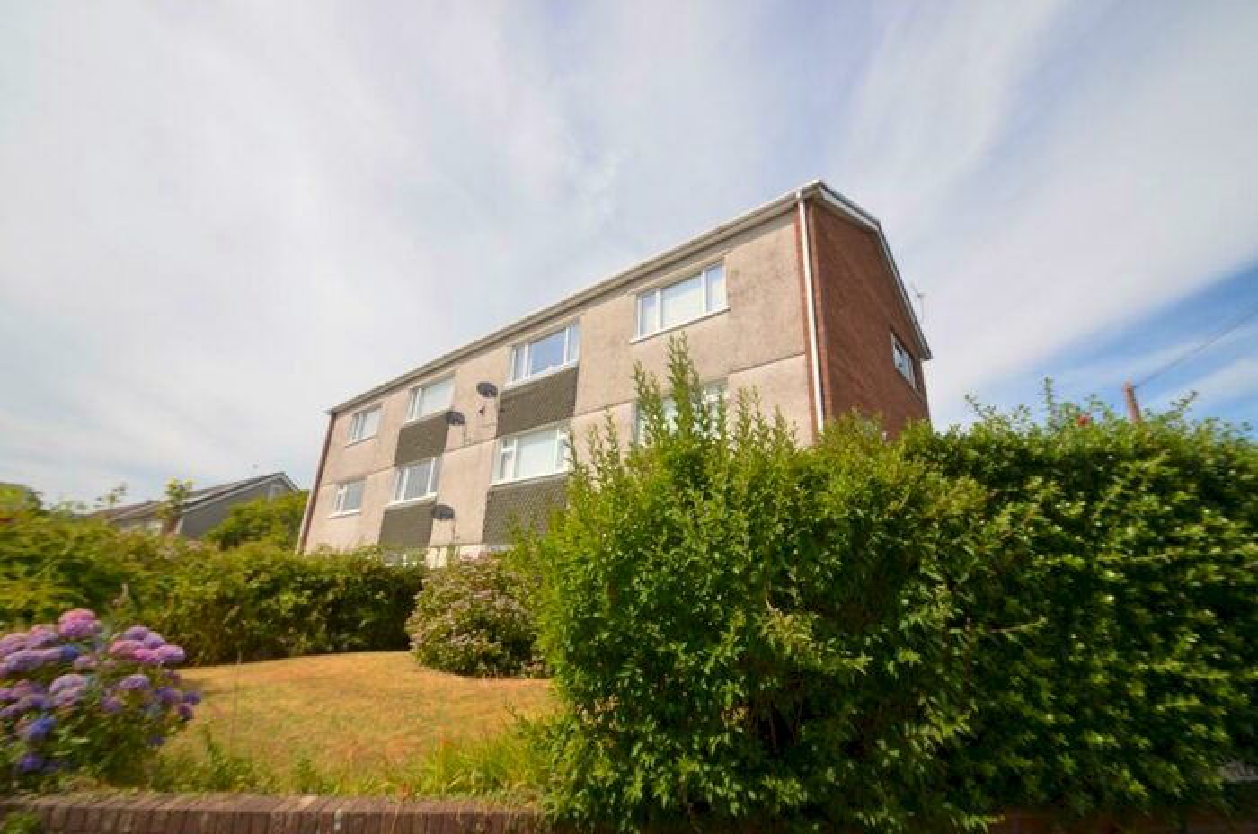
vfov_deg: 77.1
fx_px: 523
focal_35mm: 15
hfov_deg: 100.5
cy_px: 417
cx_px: 629
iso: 100
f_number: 8
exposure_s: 1/200
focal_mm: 10
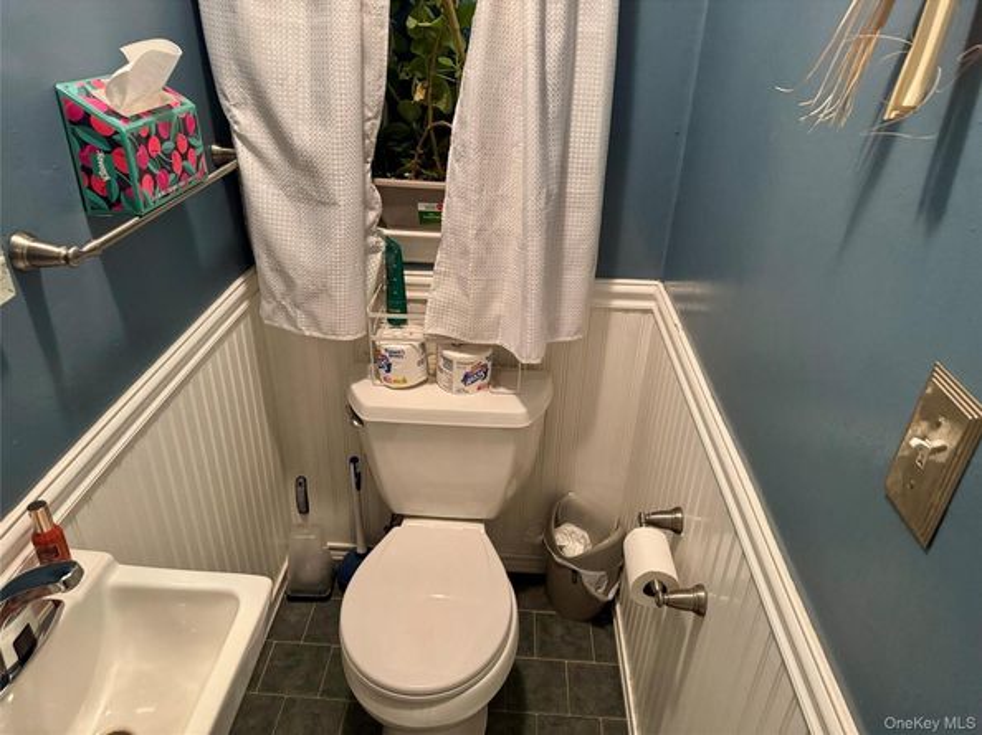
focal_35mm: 24
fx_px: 681
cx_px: 491
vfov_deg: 56.8
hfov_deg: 71.6
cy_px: 368
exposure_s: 1/40
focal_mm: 6.76
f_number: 1.78
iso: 800
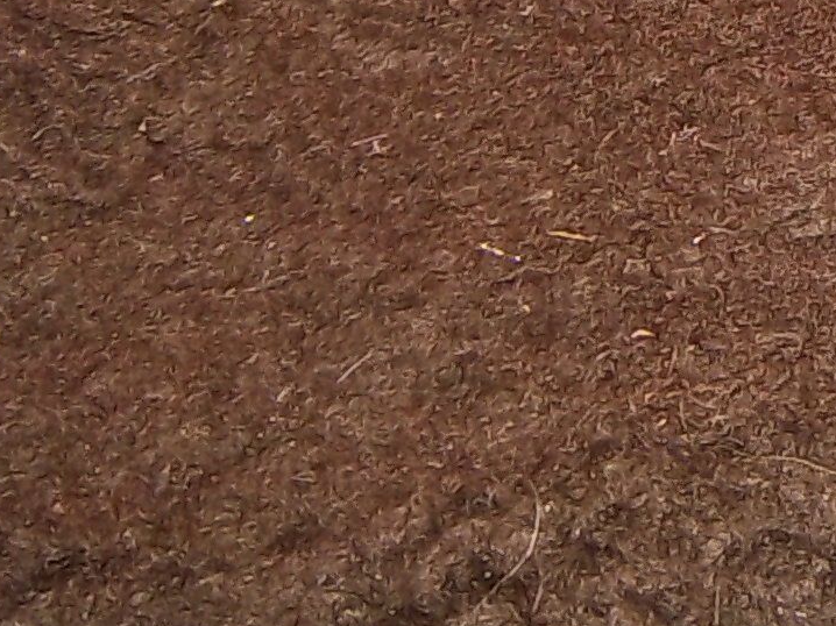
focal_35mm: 156
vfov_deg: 9.0
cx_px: 1216
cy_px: -577
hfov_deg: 12.1
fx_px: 3766
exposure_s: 1/30
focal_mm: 5.1
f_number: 3.5
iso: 64
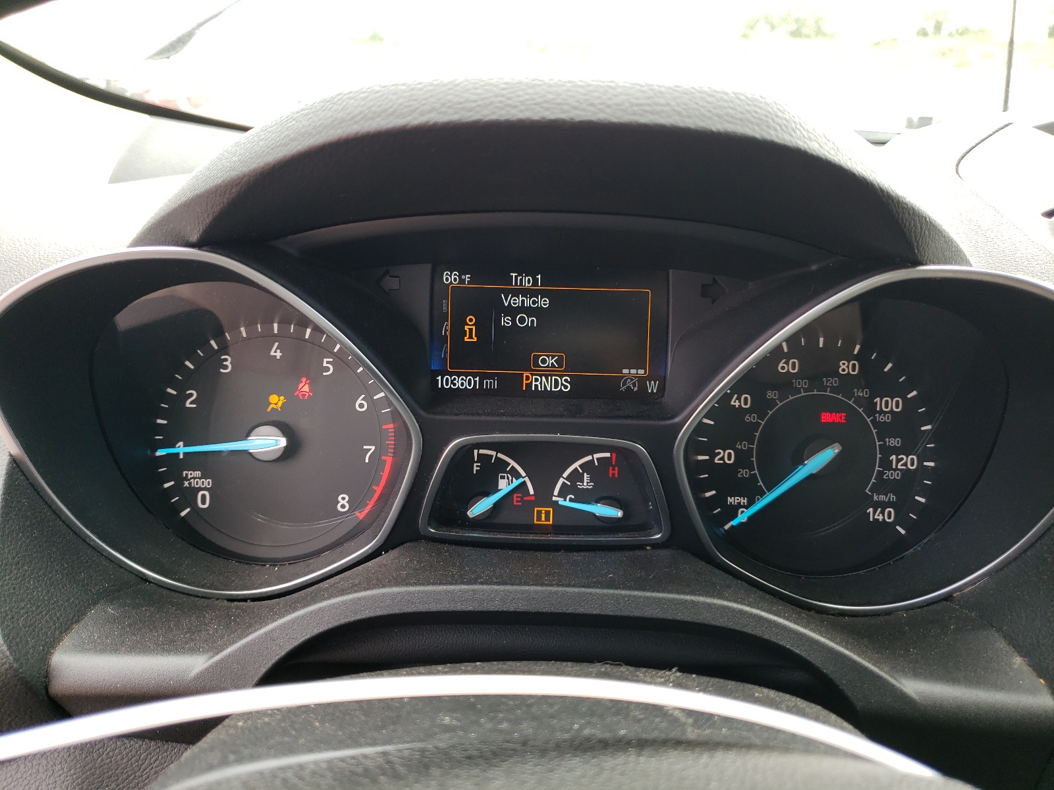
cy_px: 395
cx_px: 527
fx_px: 792
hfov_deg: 67.3
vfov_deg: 53.1
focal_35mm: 26
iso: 50
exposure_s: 1/112
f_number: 1.5
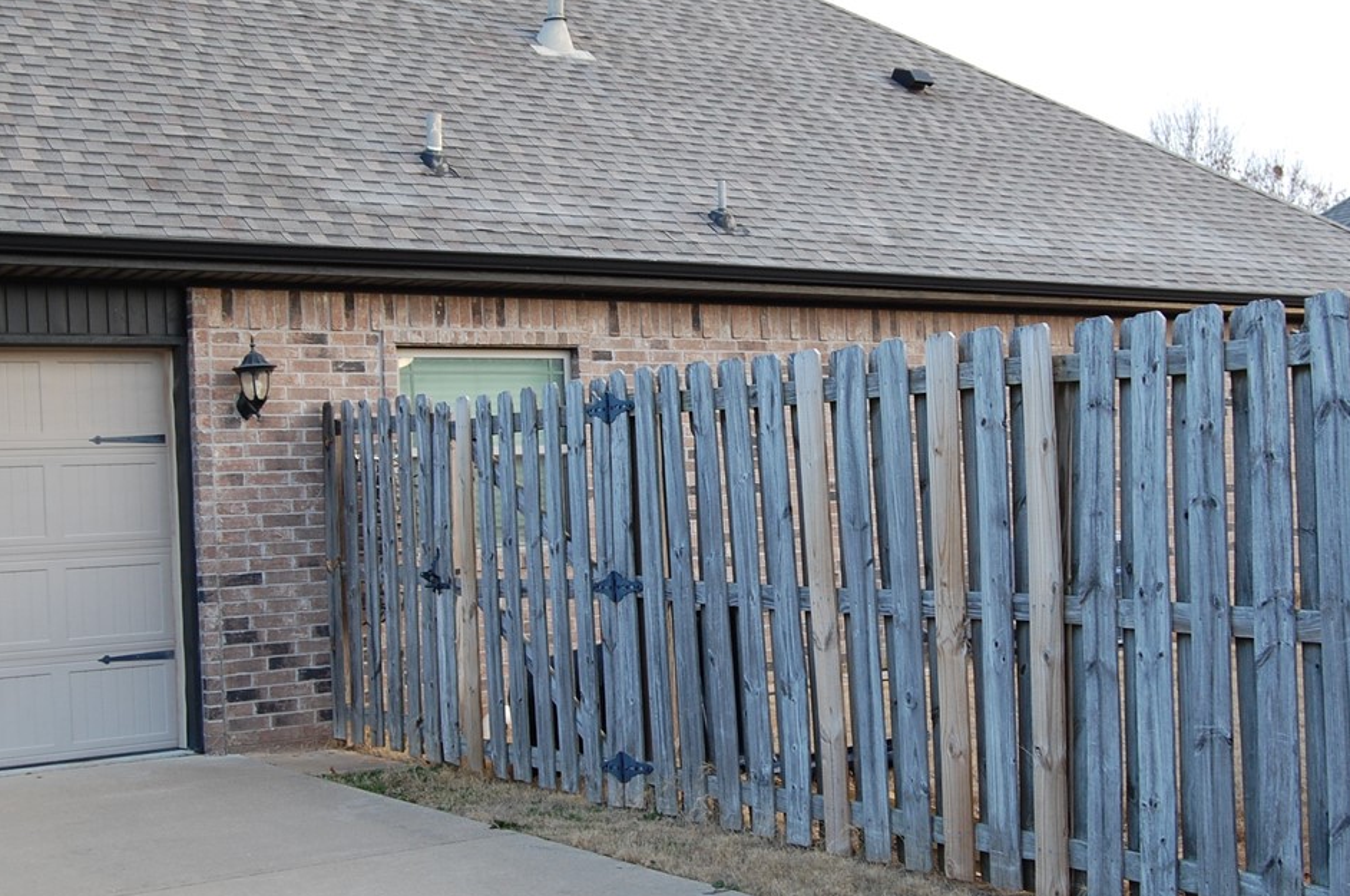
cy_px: 459
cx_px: 755
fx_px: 1947
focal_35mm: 52
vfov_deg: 25.9
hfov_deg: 38.2
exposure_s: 1/60
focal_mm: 30
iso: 360
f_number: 8
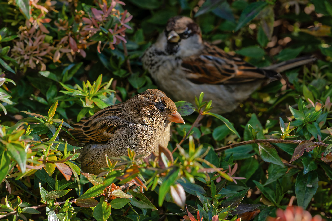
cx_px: 166
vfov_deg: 2.2
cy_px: 110
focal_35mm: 633
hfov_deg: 3.3
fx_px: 5837
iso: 320
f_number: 8
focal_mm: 410
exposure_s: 1/200
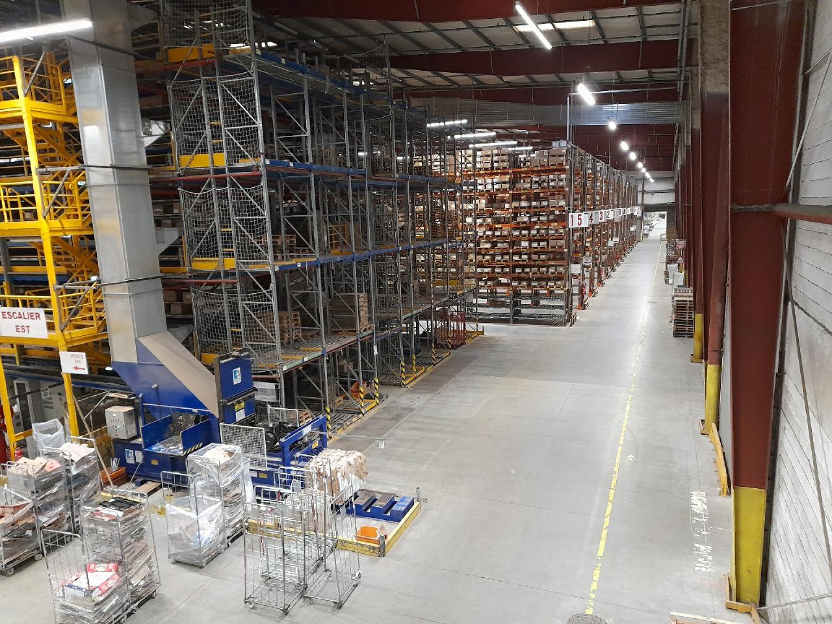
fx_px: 601
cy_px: 312
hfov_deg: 69.4
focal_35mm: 25
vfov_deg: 54.9
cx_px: 416
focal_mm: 4.6
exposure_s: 1/25
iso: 500
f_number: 2
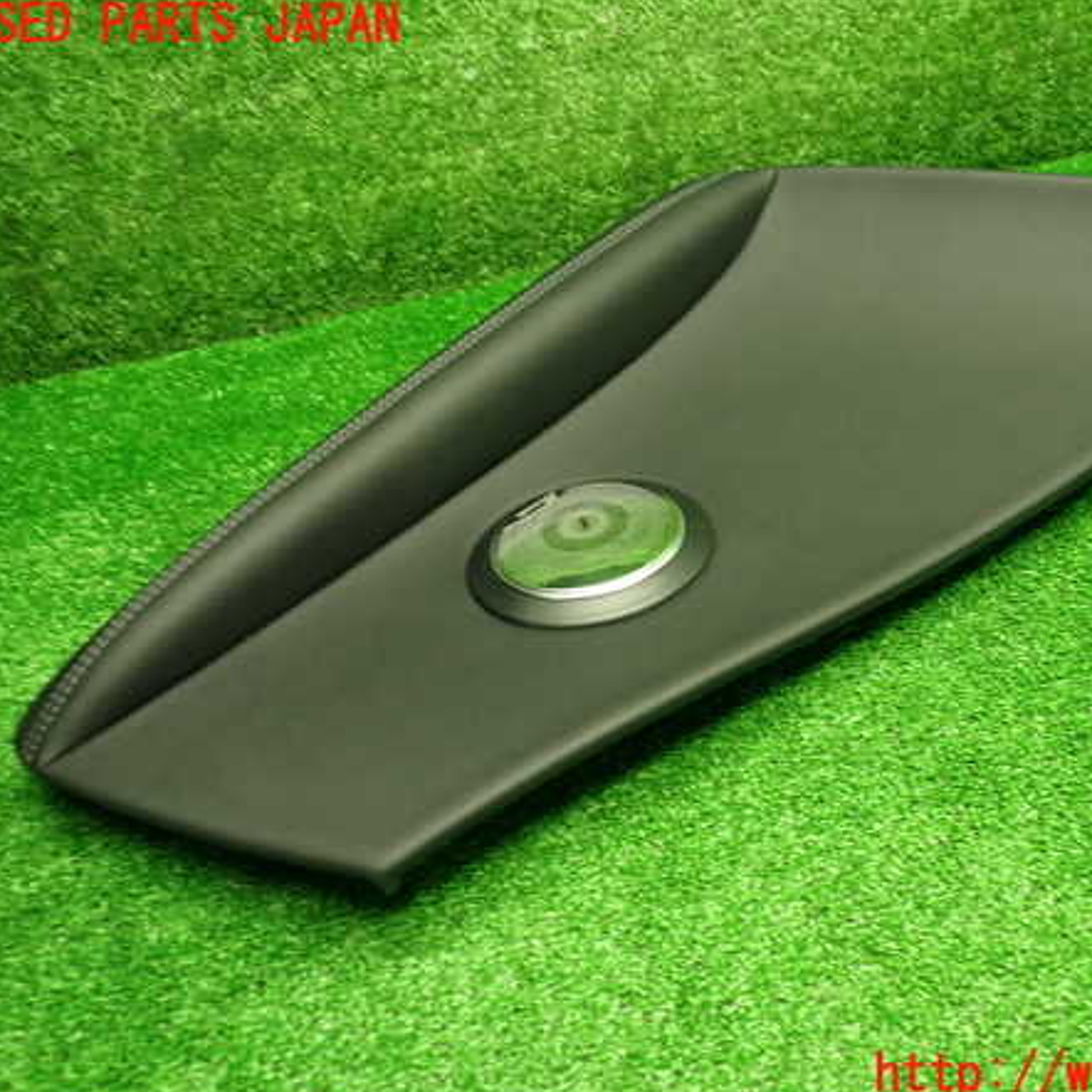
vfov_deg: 46.0
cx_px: 692
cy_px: 551
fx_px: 1285
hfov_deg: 45.6
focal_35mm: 36
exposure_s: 1/30
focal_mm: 5.4
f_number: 2.3
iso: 250
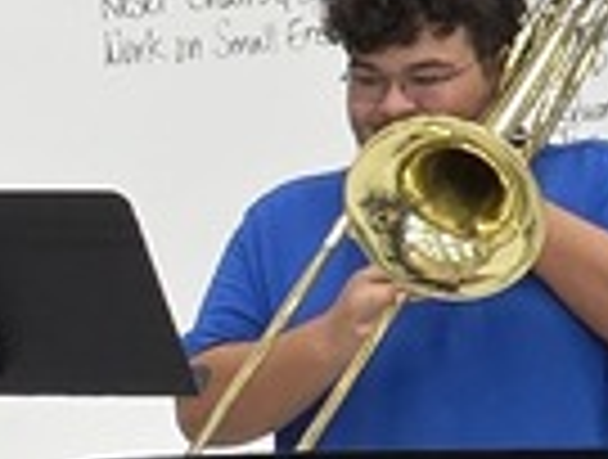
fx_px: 9193
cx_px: -1126
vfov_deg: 2.9
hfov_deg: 3.7
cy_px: 711
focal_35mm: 522
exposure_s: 1/120
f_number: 2.4
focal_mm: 7.9
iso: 320
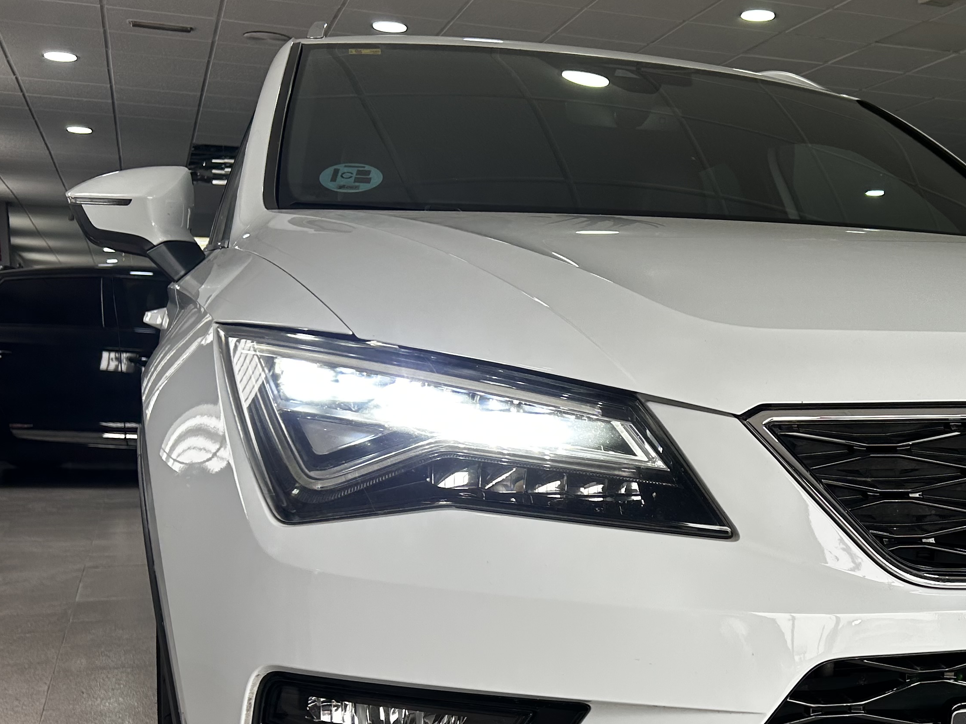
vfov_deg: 30.2
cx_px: 739
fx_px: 1312
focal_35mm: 47
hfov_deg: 39.2
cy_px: 564
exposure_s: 1/211
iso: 40
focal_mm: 5.7
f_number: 1.5
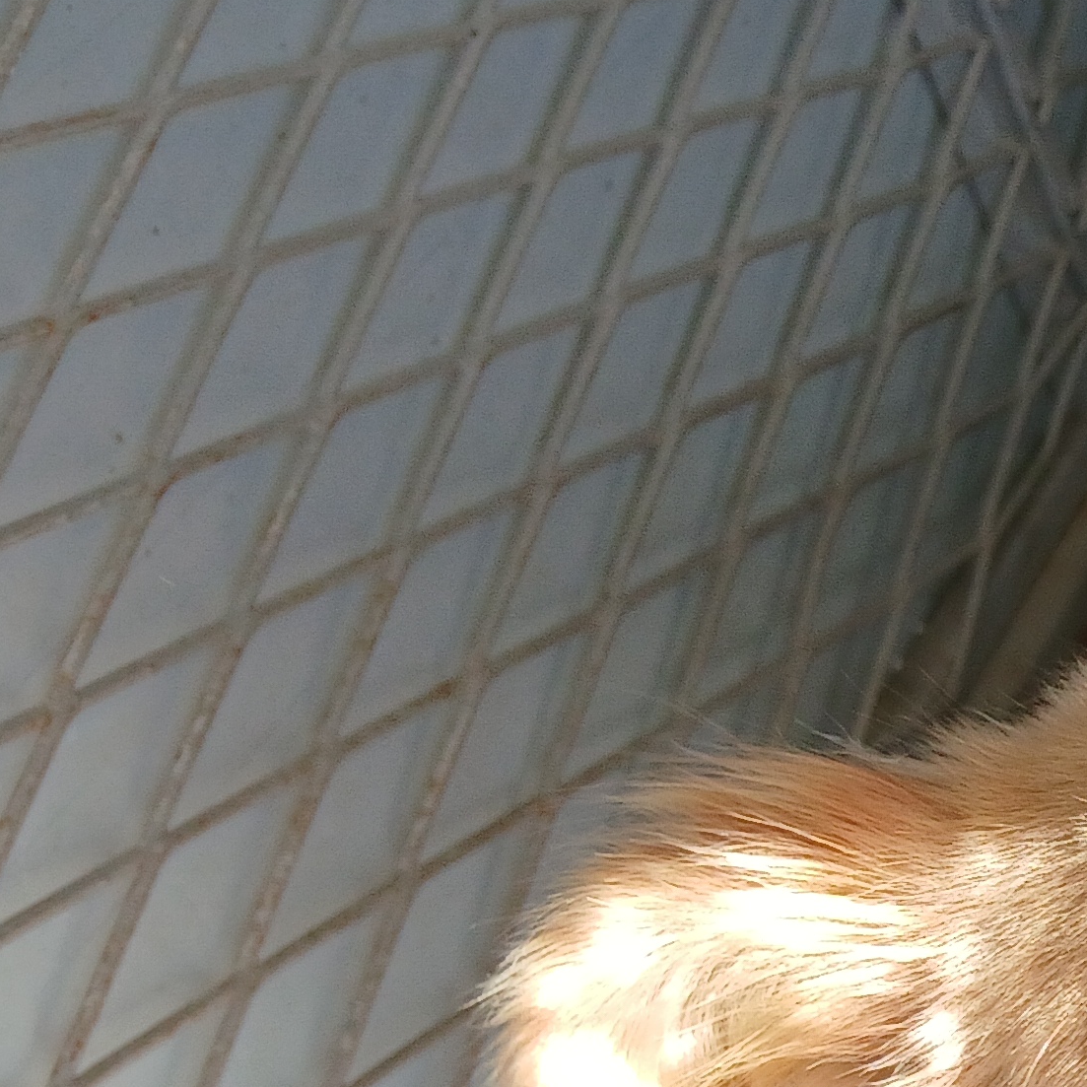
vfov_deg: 19.9
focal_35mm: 85
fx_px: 3020
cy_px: 1061
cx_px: 1941
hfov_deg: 16.9
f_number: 1.8
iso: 40
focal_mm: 3.98
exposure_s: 1/100
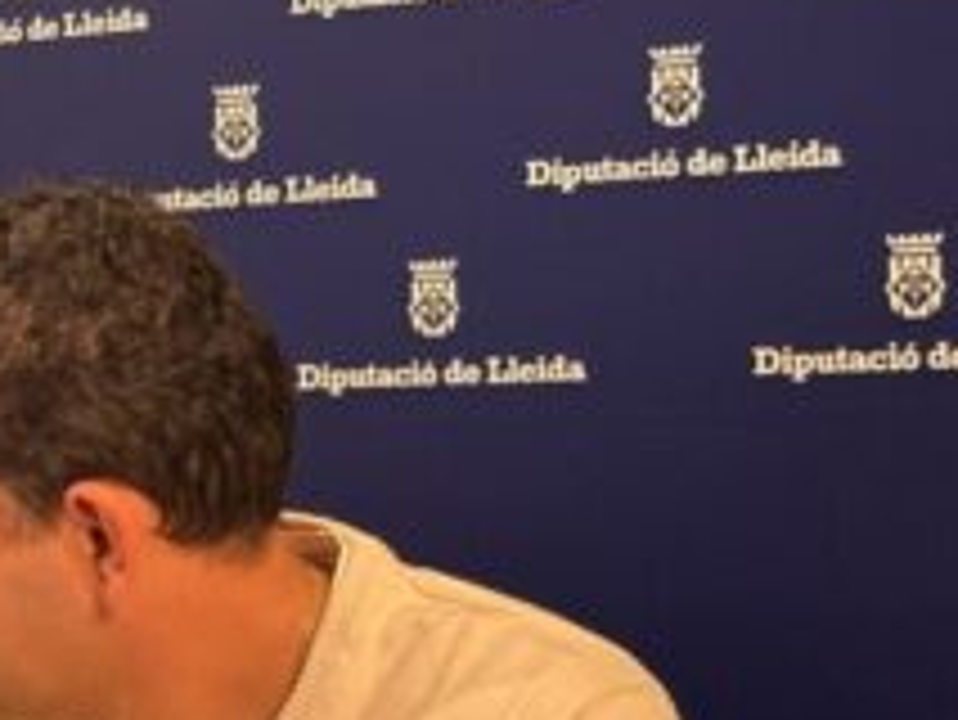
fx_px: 3987
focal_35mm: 144
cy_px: 450
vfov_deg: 10.3
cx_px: -477
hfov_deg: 13.0
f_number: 1.78
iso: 160
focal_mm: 6.86
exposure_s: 1/60
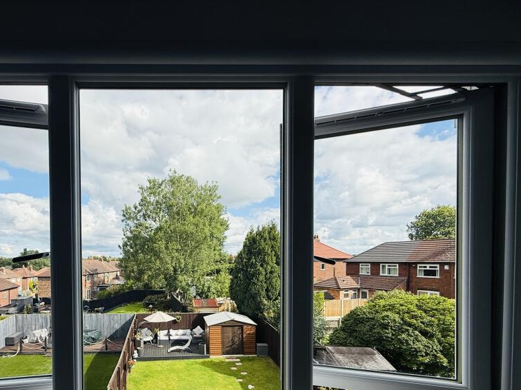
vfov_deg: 66.6
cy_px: 264
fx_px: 286
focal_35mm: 19
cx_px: 183
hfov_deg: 82.4
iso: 50
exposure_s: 1/1312
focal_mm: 2.22
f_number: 2.2
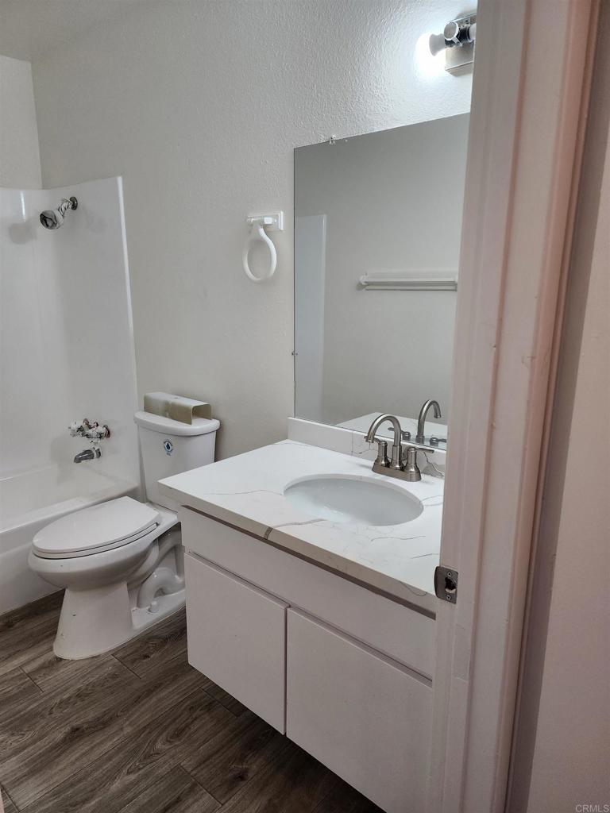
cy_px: 406
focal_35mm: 23
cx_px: 305
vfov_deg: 73.9
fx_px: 540
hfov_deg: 58.9
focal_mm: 6.4
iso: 160
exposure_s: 1/180
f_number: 1.8
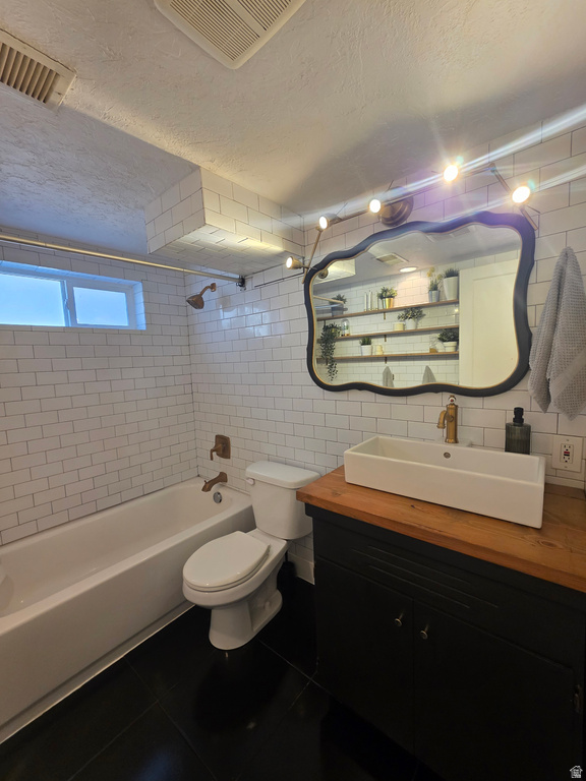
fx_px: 293
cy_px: 390
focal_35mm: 13
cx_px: 293
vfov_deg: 106.2
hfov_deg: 89.9
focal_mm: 2.2
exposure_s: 1/120
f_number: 1.9
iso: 200
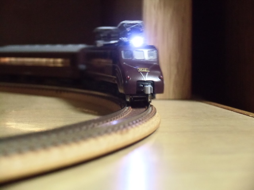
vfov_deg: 14.9
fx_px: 726
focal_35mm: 99
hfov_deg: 19.8
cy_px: 95
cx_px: 127
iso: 800
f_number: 5.2
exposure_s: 1/8
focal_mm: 17.45
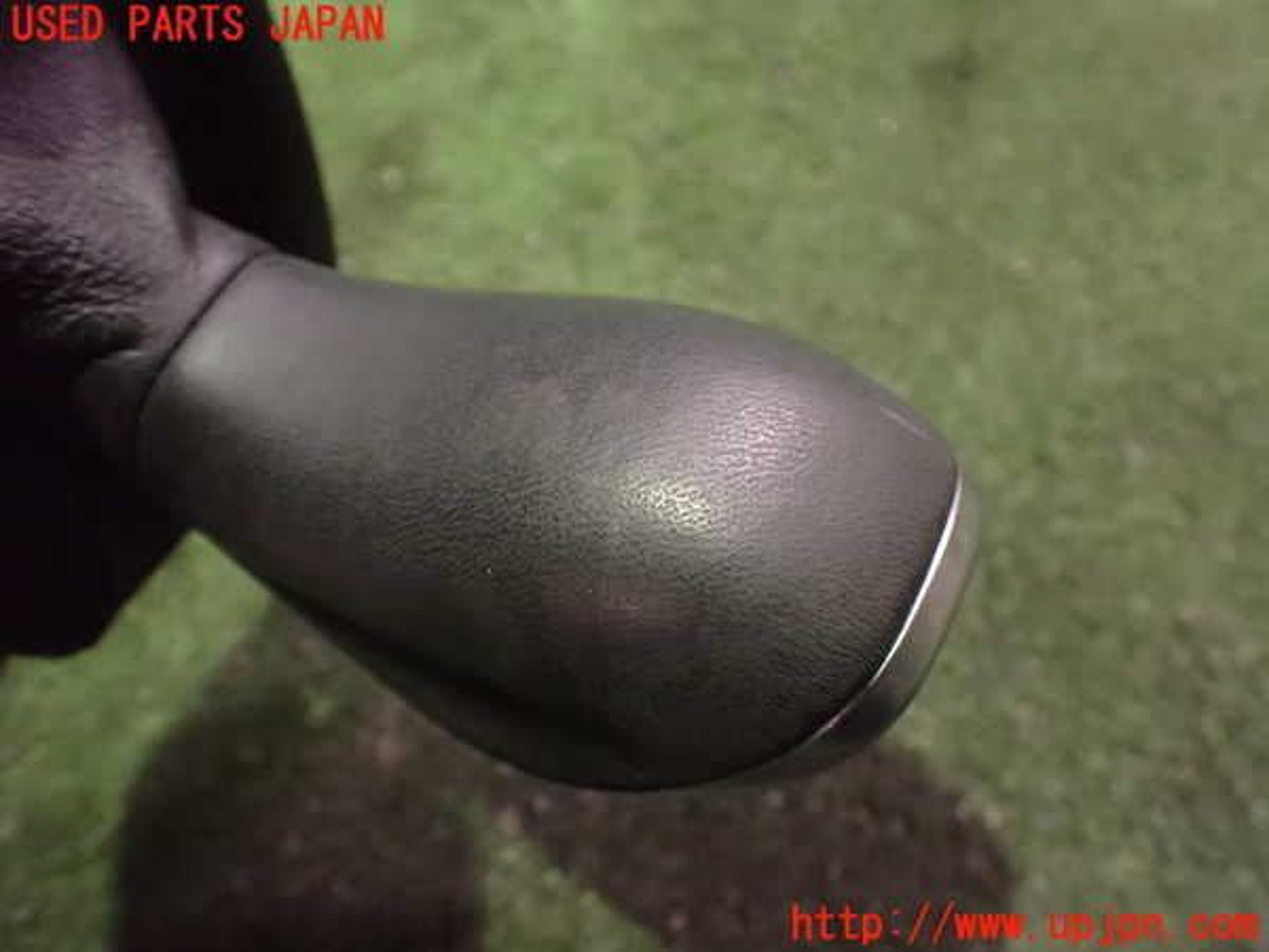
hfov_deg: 60.0
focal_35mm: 30
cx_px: 634
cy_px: 476
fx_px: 1100
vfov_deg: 46.8
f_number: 2.3
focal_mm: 5.4
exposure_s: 1/30
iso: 1250
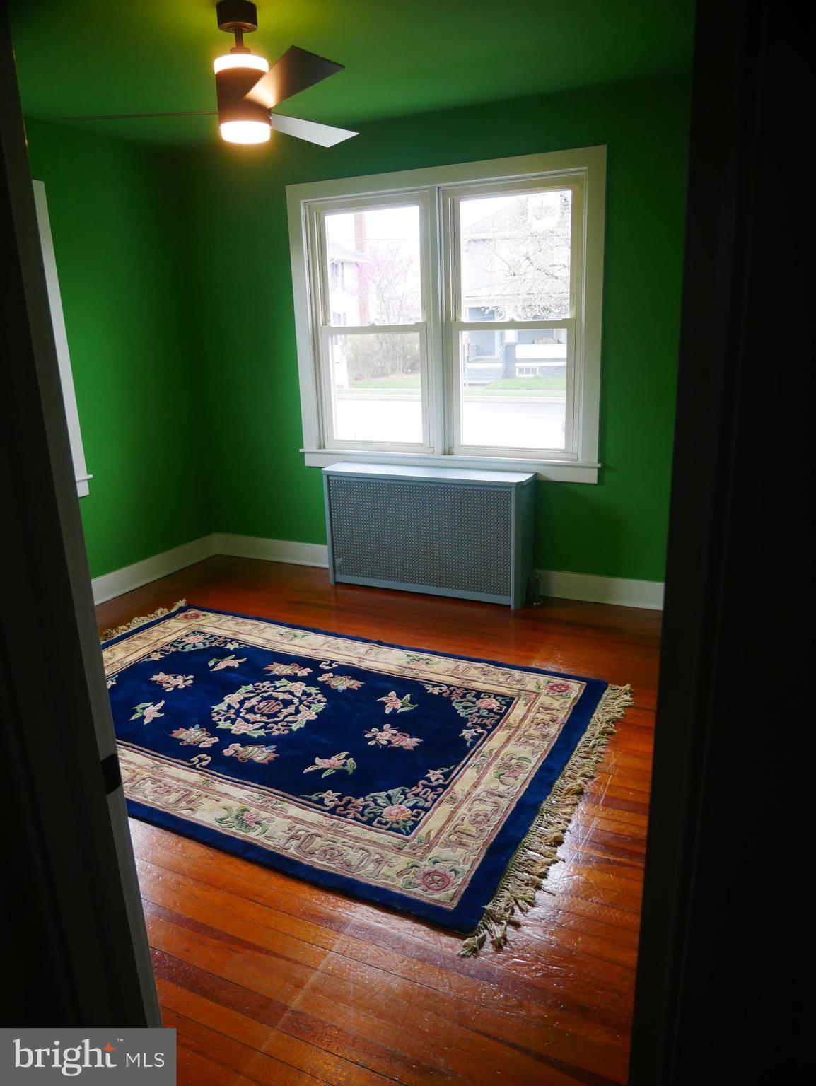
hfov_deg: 56.9
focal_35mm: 24
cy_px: 543
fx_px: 753
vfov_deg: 71.6
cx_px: 408
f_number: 3.5
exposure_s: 1/60
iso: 800
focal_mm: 12
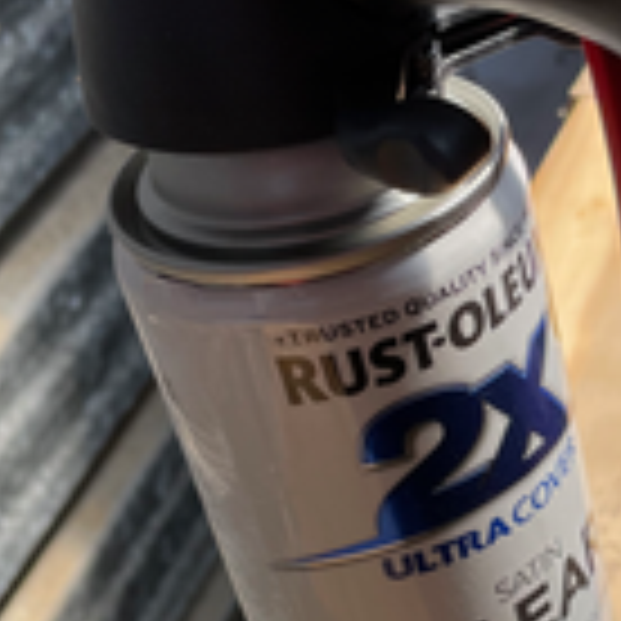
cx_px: 644
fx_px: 1685
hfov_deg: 20.1
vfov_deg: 20.8
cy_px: 430
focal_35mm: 83
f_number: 1.6
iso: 32
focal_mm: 4.2
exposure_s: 1/947
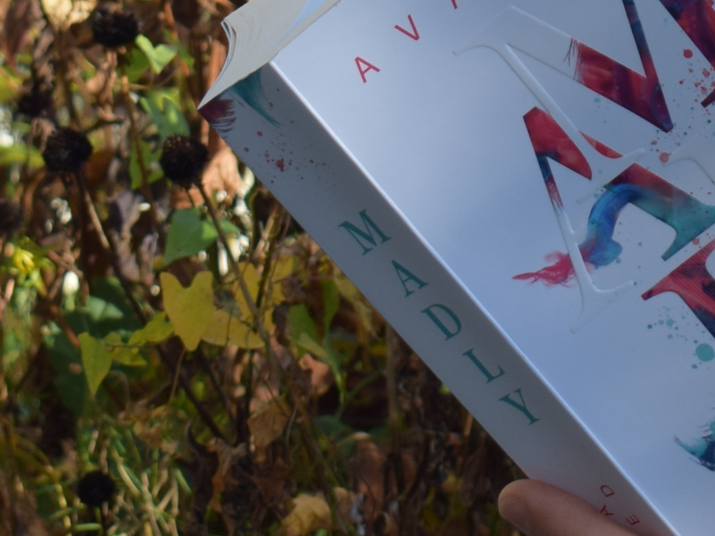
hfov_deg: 8.8
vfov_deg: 6.7
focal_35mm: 219
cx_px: 1125
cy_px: -281
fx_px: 4525
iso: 200
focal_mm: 35
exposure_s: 1/320
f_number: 7.1
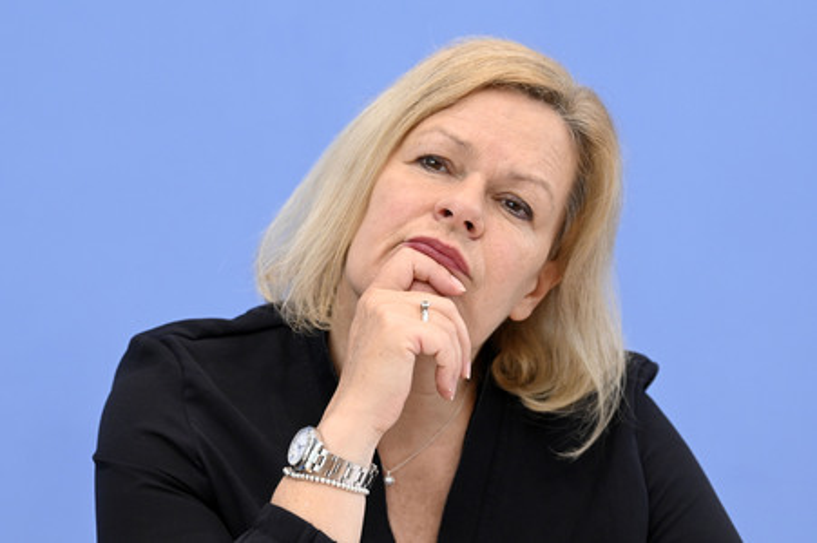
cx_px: 408
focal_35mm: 135
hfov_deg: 15.2
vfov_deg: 10.1
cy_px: 272
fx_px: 3061
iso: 3200
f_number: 5
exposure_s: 1/640
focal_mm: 135
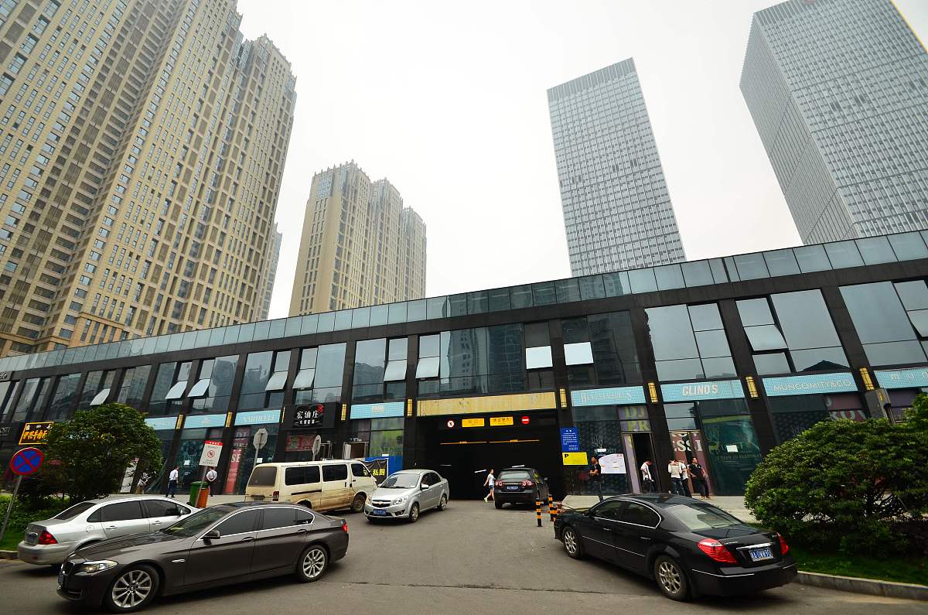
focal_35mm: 15
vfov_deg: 77.1
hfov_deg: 100.5
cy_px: 308
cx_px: 464
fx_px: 386
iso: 320
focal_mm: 10
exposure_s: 1/640
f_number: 6.3
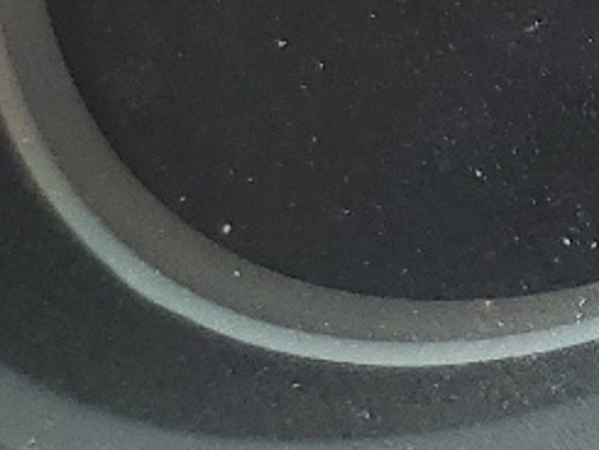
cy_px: -499
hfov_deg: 9.2
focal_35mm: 170
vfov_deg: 8.2
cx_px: 1807
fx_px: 2943
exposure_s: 1/60.2
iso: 50
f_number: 1.5
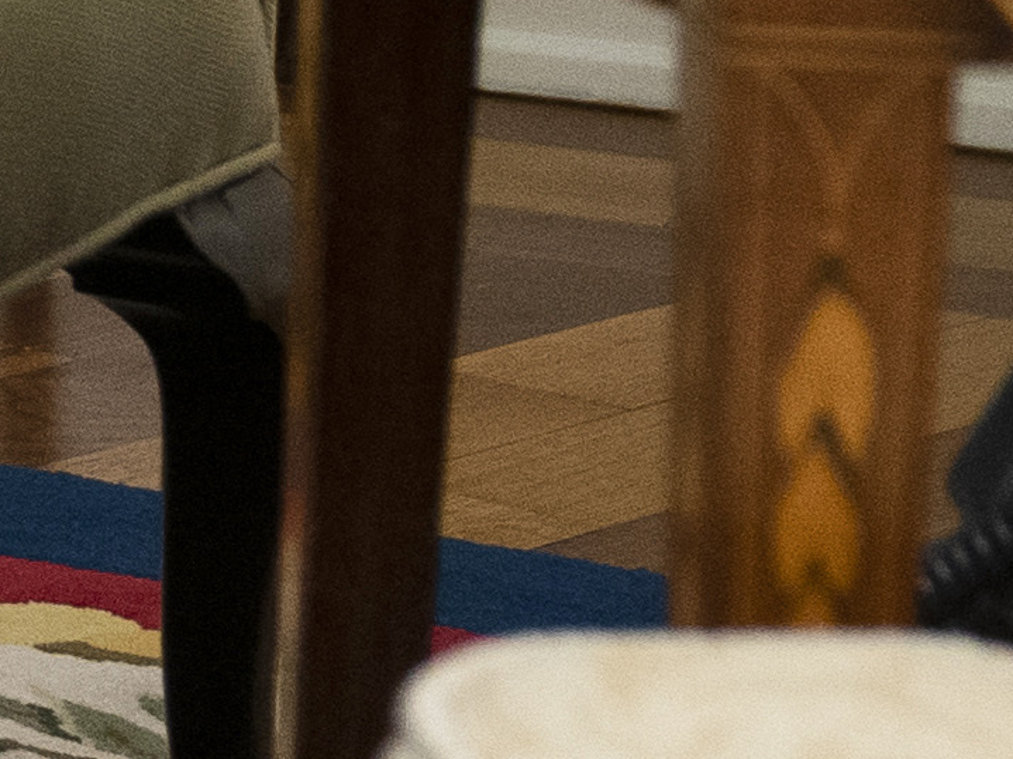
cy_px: -950
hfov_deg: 6.6
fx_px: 7344
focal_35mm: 251
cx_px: -2742
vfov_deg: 5.7
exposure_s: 1/320
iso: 2000
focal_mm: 32
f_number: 3.5
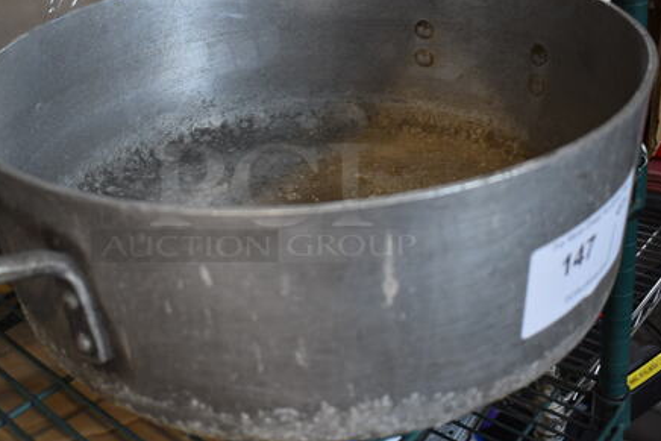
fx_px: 771
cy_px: 182
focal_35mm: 42
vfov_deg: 31.8
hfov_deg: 46.1
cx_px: 261
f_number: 3.5
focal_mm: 20
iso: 800
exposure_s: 1/200
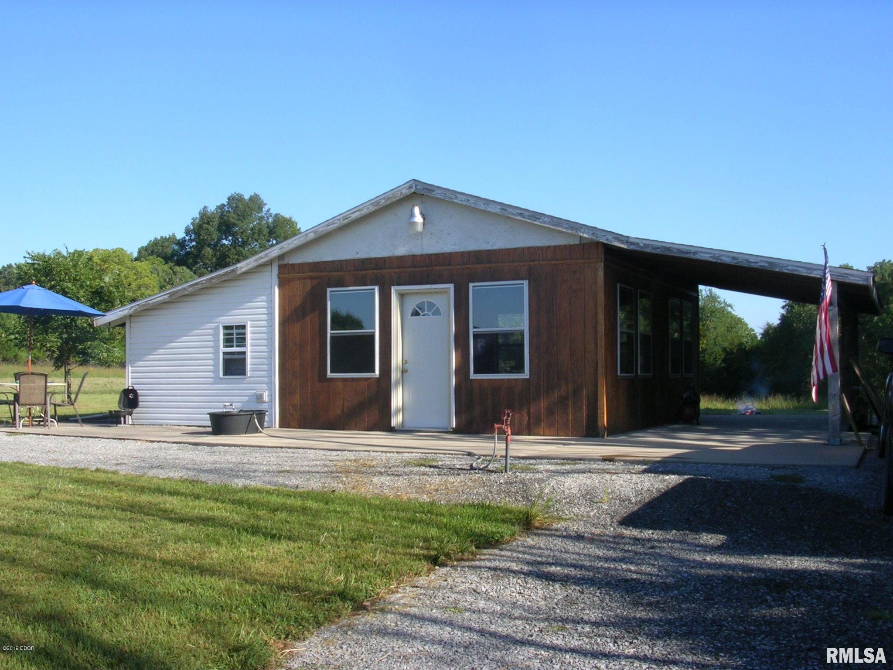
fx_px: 980
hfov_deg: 49.0
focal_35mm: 38
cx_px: 446
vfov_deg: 37.7
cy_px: 335
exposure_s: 1/180
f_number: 5.6
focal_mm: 5.8
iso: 50
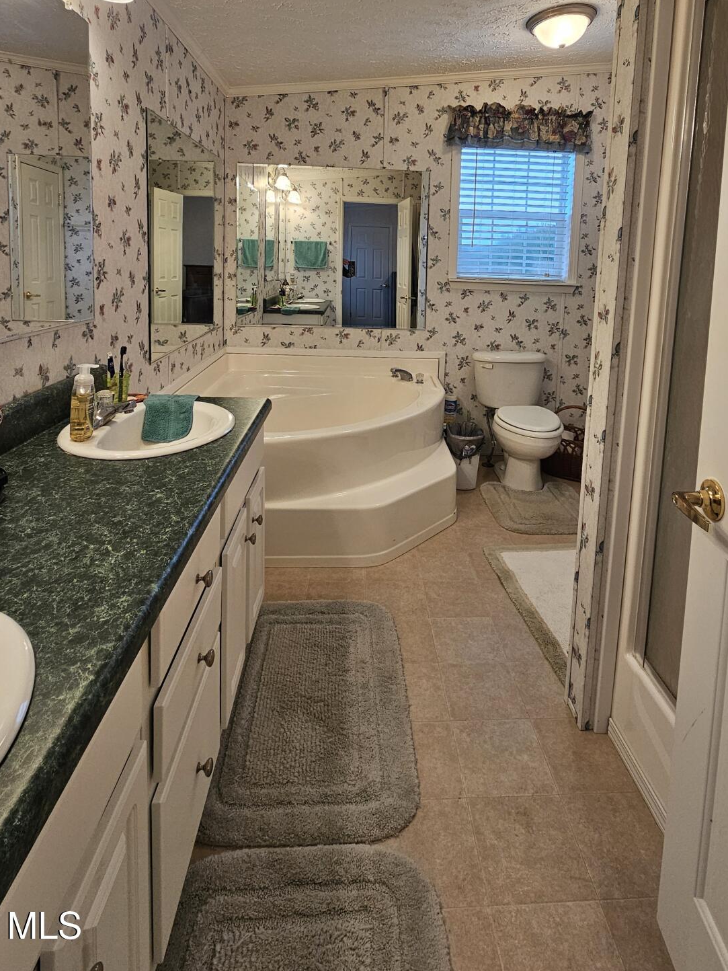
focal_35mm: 18
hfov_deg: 71.5
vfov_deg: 84.3
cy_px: 314
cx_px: 395
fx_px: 505
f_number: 2.2
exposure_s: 1/60.2
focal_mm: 2.2
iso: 80
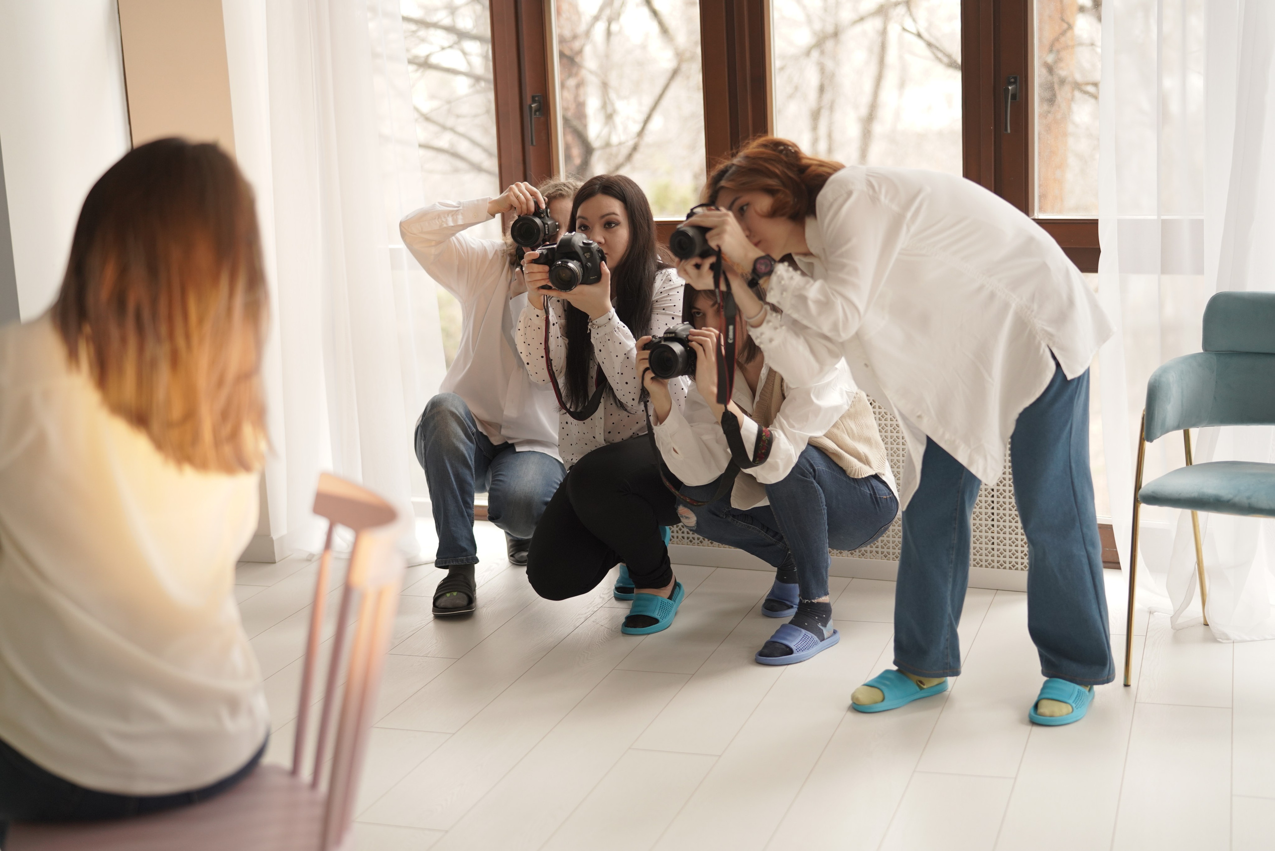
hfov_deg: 39.6
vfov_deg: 27.0
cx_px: 638
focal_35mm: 50
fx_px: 1771
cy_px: 426
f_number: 1.8
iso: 800
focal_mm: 50
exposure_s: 1/400
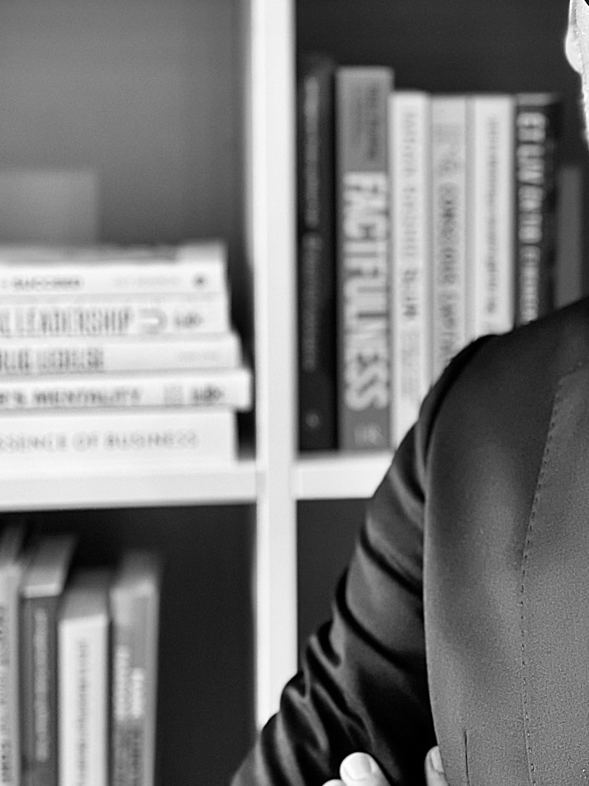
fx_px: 2337
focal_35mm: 103
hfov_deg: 14.2
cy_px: 262
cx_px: 529
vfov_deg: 19.0
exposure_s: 1/33
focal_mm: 6
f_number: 2
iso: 160
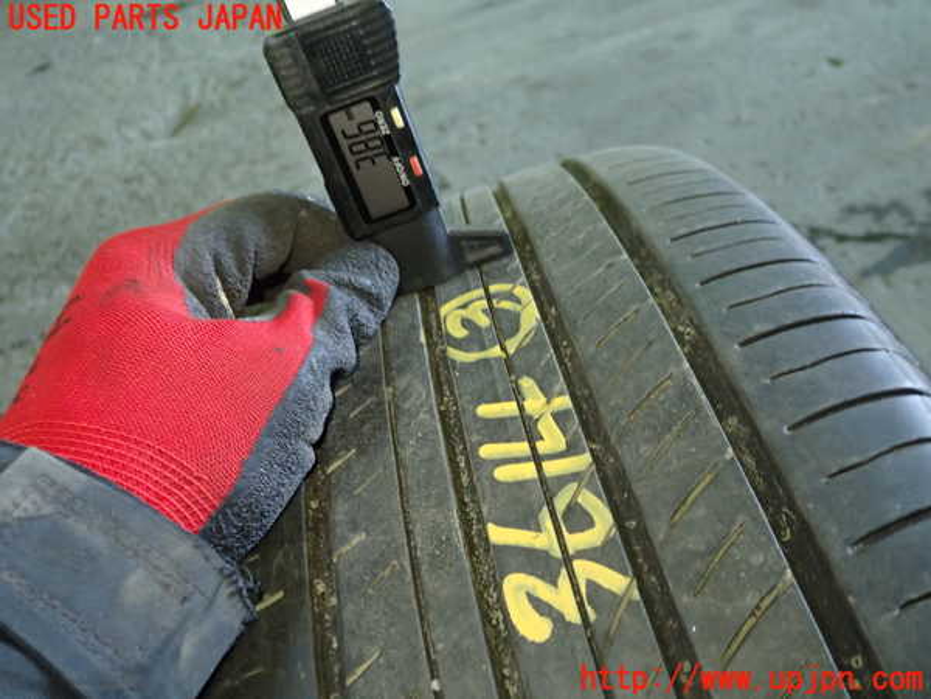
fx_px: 807
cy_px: 350
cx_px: 466
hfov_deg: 60.0
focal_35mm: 30
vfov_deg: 46.8
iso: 320
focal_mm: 5.4
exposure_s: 1/30
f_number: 2.3
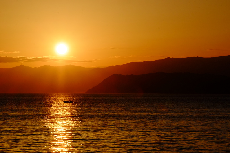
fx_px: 958
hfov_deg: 13.7
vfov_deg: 9.1
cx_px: 115
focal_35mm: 150
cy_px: 76
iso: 800
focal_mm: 99.8
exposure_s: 1/900
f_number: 22
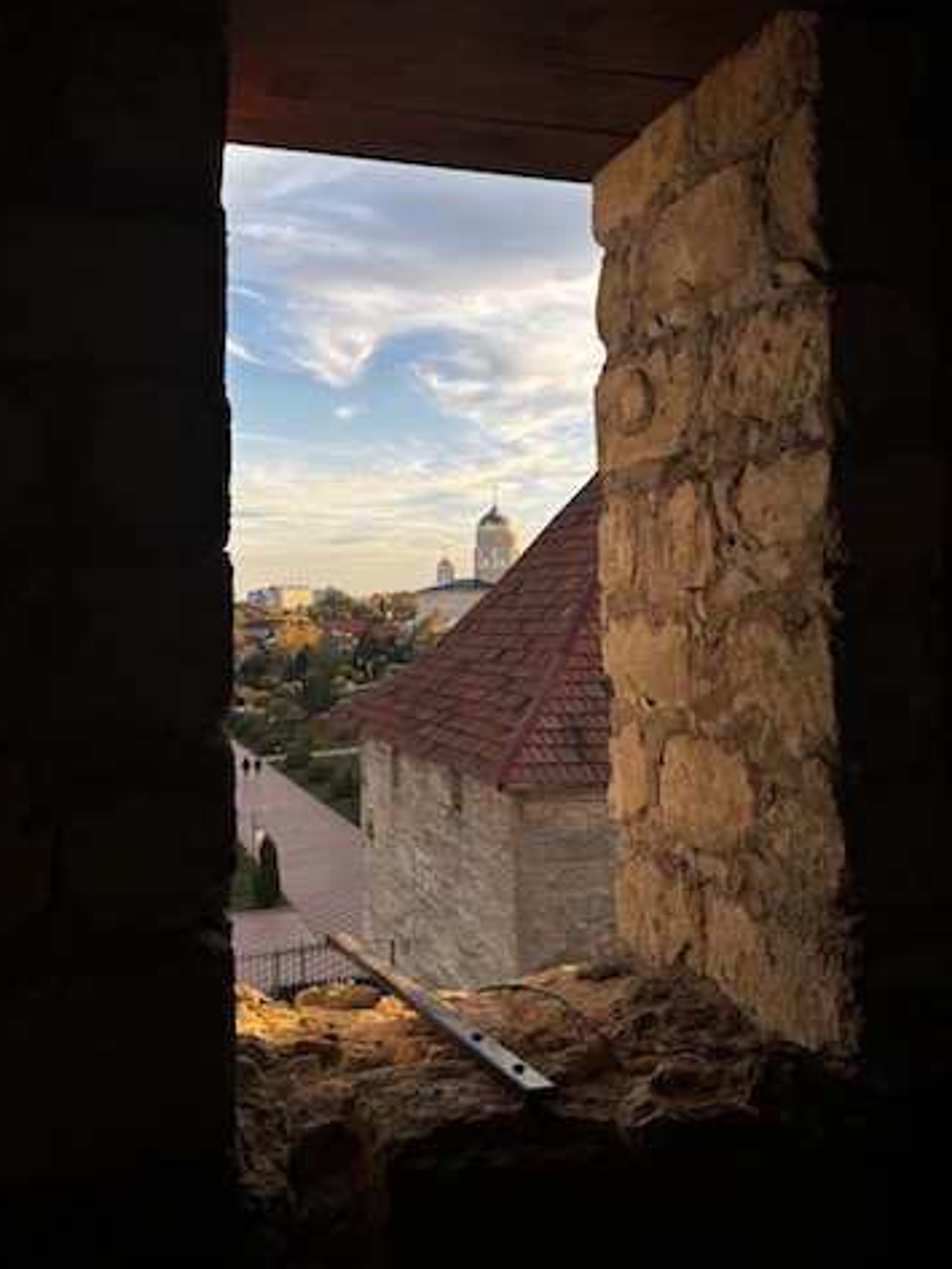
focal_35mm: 33
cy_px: 537
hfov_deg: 42.9
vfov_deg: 55.1
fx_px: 1210
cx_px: 440
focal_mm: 5.96
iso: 50
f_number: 1.6
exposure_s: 1/1328
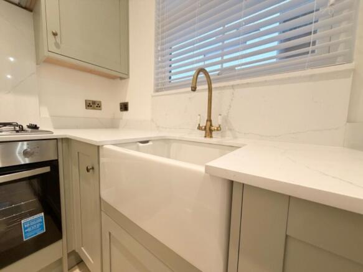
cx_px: 182
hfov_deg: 102.1
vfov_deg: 85.7
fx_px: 147
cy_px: 136
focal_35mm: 14
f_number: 2.2
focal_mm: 2.22
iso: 320
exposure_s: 1/100
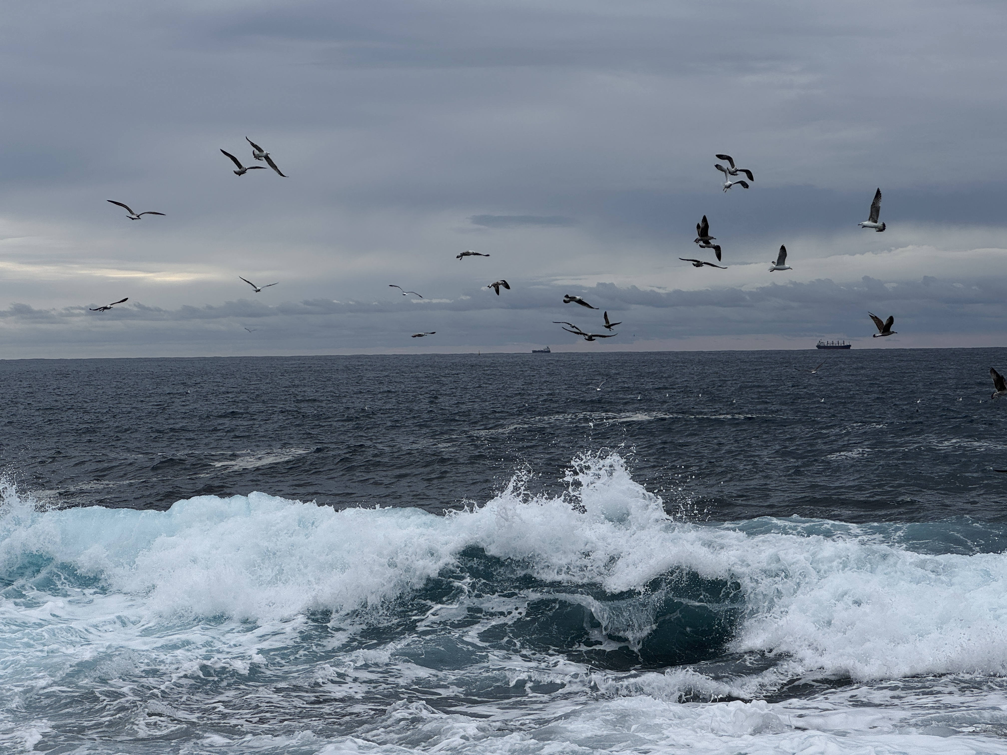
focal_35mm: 77
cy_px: 378
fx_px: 2240
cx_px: 504
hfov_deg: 25.3
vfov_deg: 19.1
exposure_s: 1/827
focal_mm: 9
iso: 25
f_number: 2.8
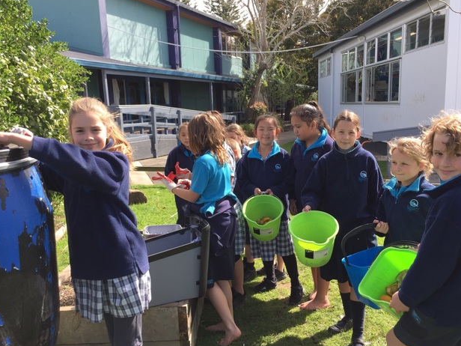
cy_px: 185
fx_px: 426
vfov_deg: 44.1
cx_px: 237
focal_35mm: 32
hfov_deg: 56.8
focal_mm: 4.15
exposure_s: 1/565
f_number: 2.2
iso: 32
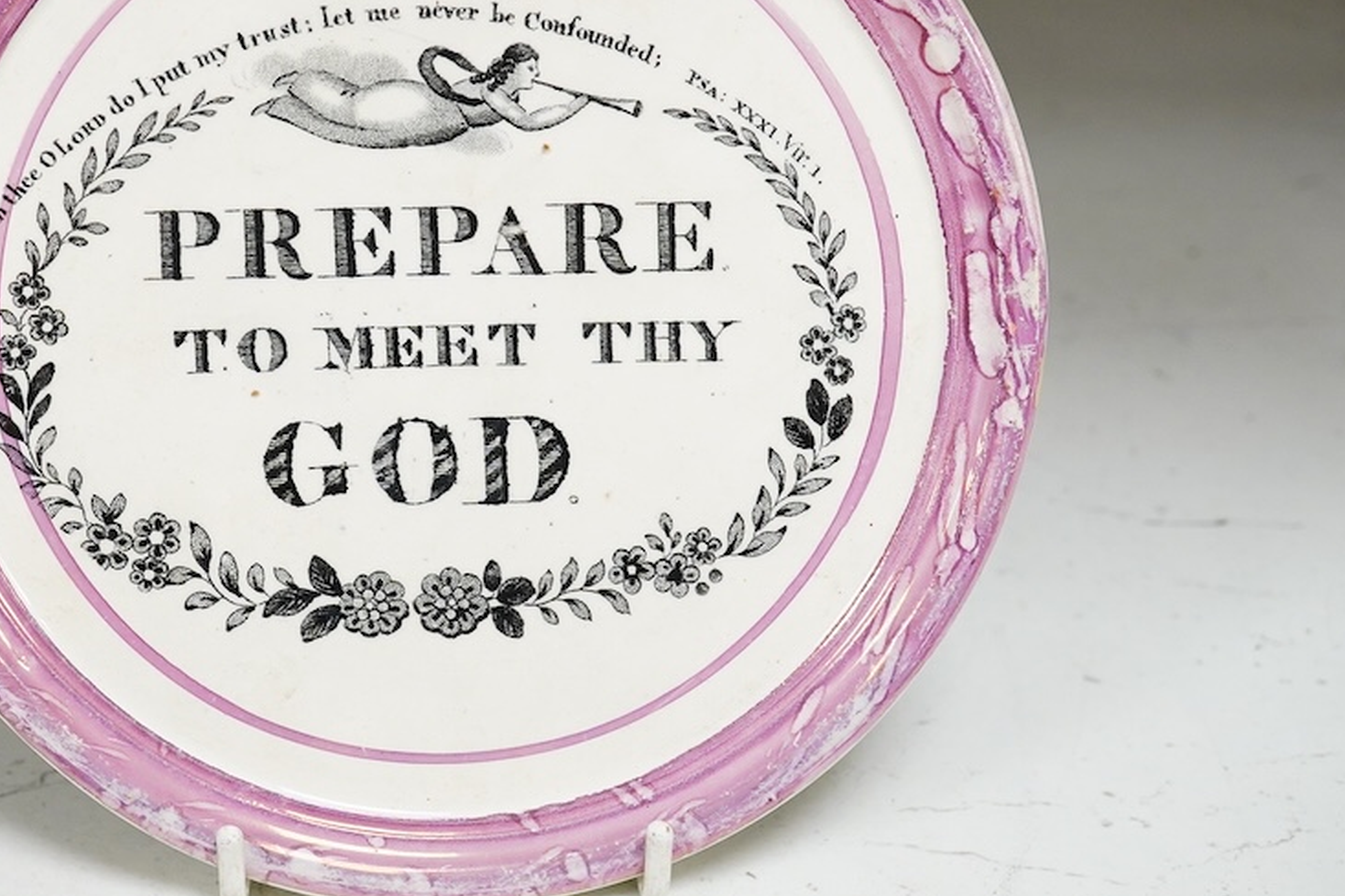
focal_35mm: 69
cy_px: 321
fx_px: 2577
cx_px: 432
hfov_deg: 29.0
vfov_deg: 19.7
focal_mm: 30
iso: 2500
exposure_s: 1/160
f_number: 8
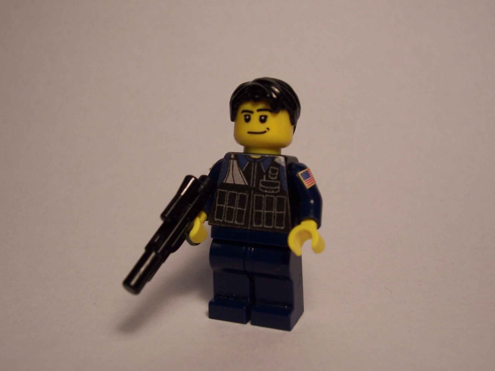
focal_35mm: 42
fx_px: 601
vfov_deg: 34.3
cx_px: 248
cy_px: 186
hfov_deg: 44.8
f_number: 3
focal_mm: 7
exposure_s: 1/60
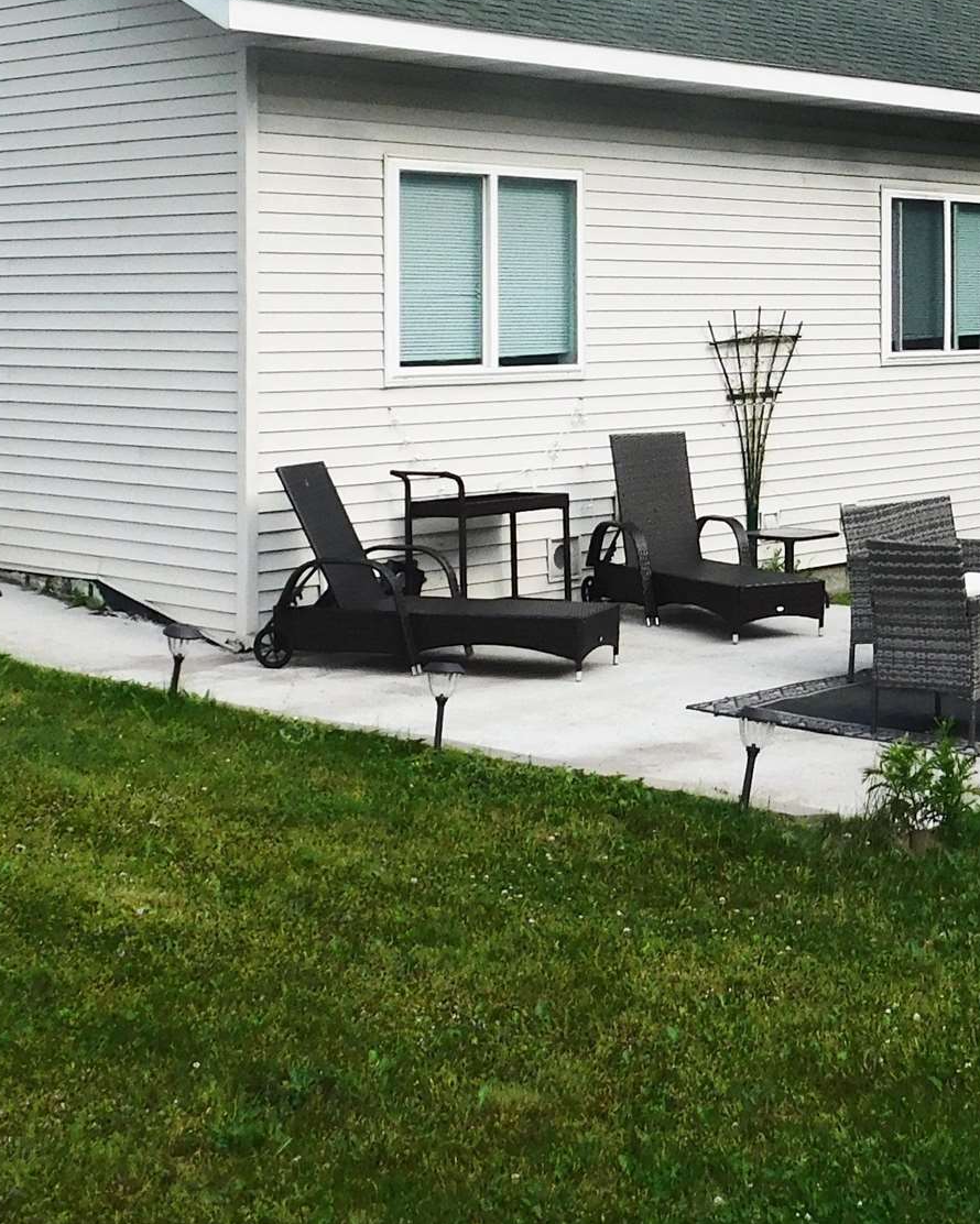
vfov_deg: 29.9
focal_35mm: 62
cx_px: 766
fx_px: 2247
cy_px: 266
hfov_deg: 24.3
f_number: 3
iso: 125
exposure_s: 1/1250
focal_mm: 4
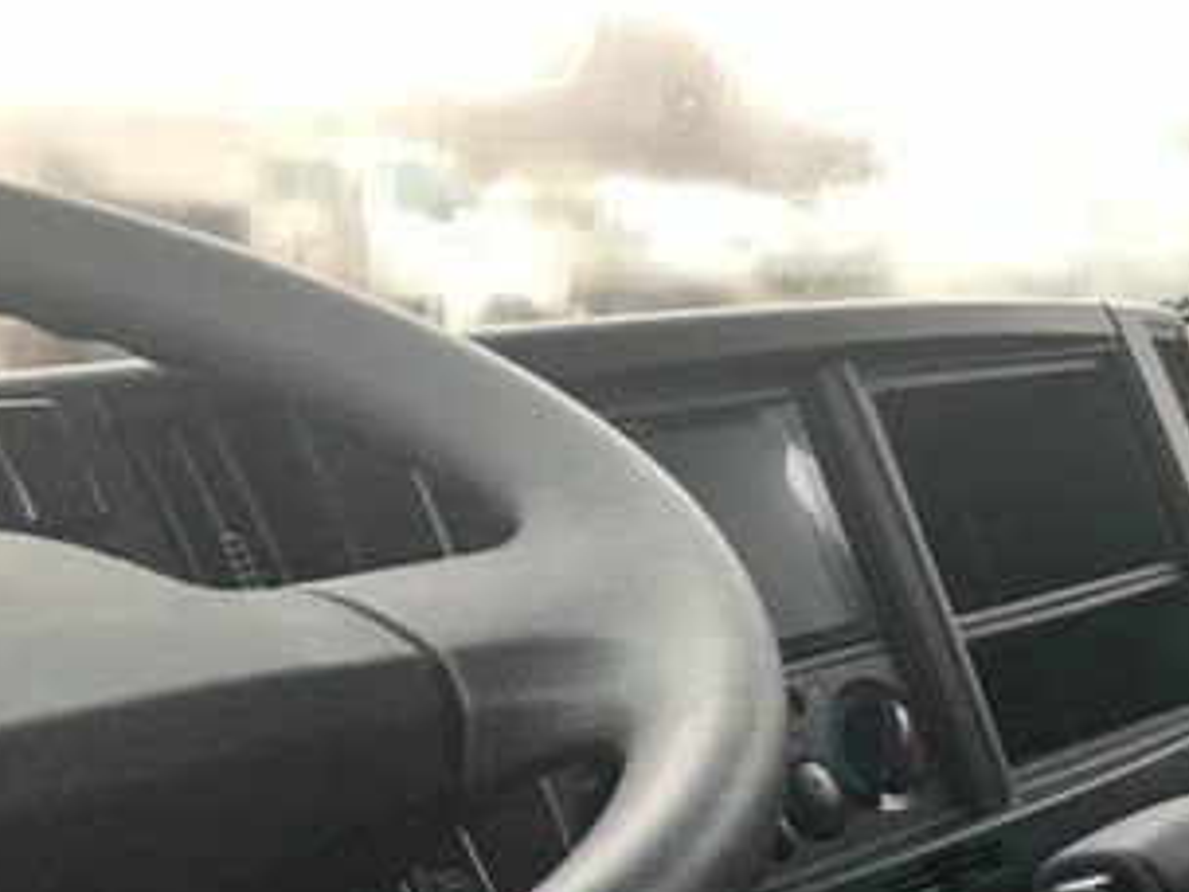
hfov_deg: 30.2
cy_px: 825
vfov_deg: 24.0
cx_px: 1220
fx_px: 2027
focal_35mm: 59
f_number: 1.8
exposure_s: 1/30
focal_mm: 3.99
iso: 32
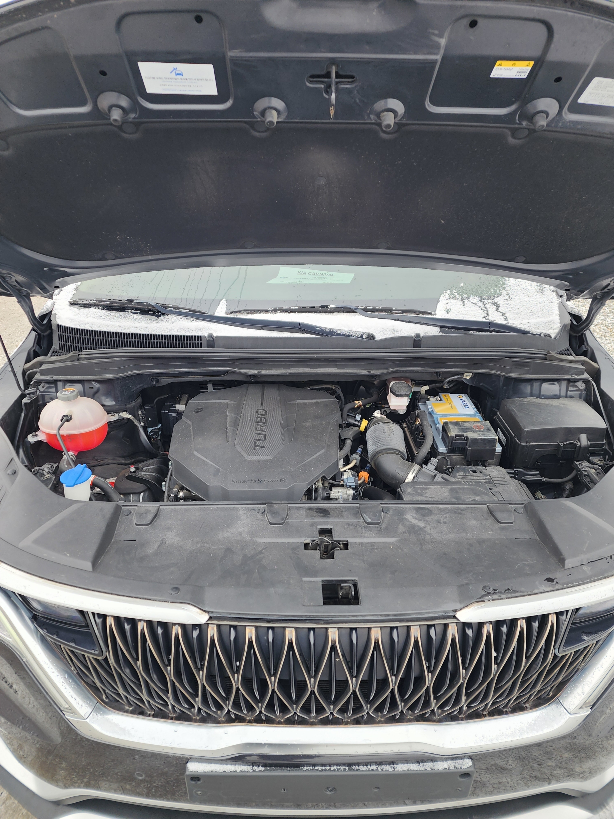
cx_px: 307
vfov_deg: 73.9
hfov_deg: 58.9
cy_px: 410
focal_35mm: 23
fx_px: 544
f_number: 1.8
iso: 50
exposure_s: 1/180
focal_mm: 6.4
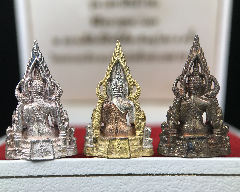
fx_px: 213
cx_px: 115
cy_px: 98
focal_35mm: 30
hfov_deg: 58.7
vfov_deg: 48.5
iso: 20
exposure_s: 1/1650
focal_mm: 3.99
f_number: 1.8
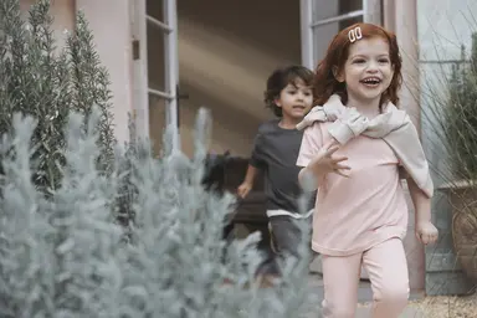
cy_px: 159
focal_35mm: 70
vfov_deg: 19.5
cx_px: 238
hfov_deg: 28.8
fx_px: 927
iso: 250
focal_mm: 70
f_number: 5
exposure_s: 1/250
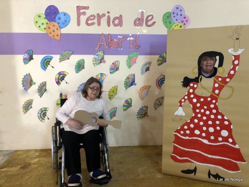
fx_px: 201
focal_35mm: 28
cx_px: 124
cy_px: 94
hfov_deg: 63.4
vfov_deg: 49.7
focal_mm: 4
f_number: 1.8
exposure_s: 1/15
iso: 100
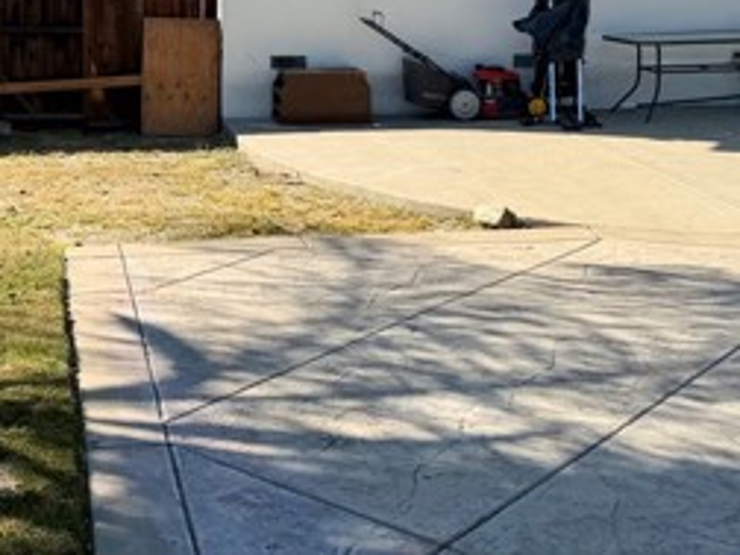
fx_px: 1304
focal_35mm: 61
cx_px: 132
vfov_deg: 23.2
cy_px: 29
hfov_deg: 30.8
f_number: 1.78
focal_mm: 6.76
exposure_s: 1/3953
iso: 80
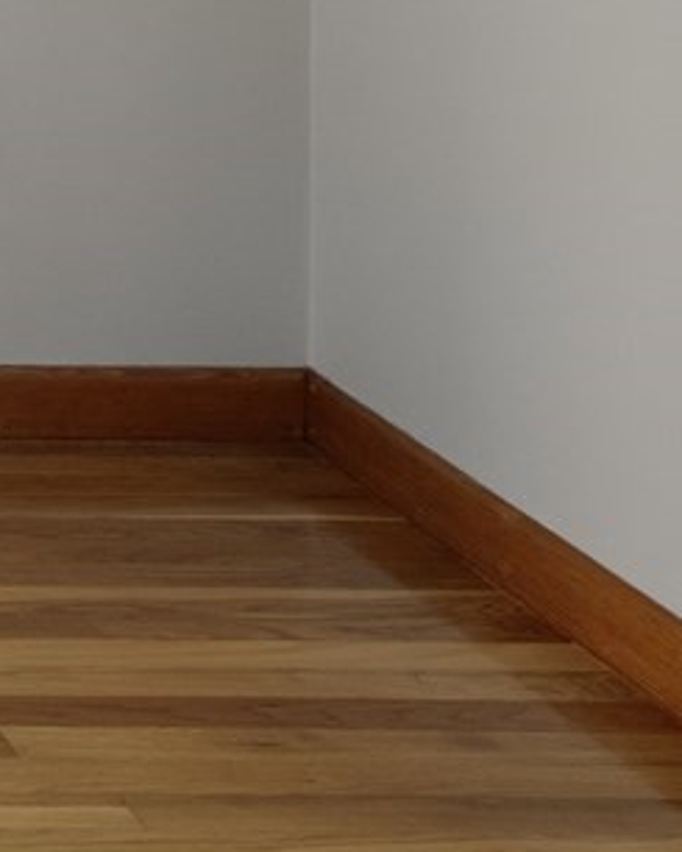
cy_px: -525
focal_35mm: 88
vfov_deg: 18.5
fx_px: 2219
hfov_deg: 13.0
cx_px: -988
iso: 800
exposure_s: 1/13
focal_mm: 14
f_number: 8
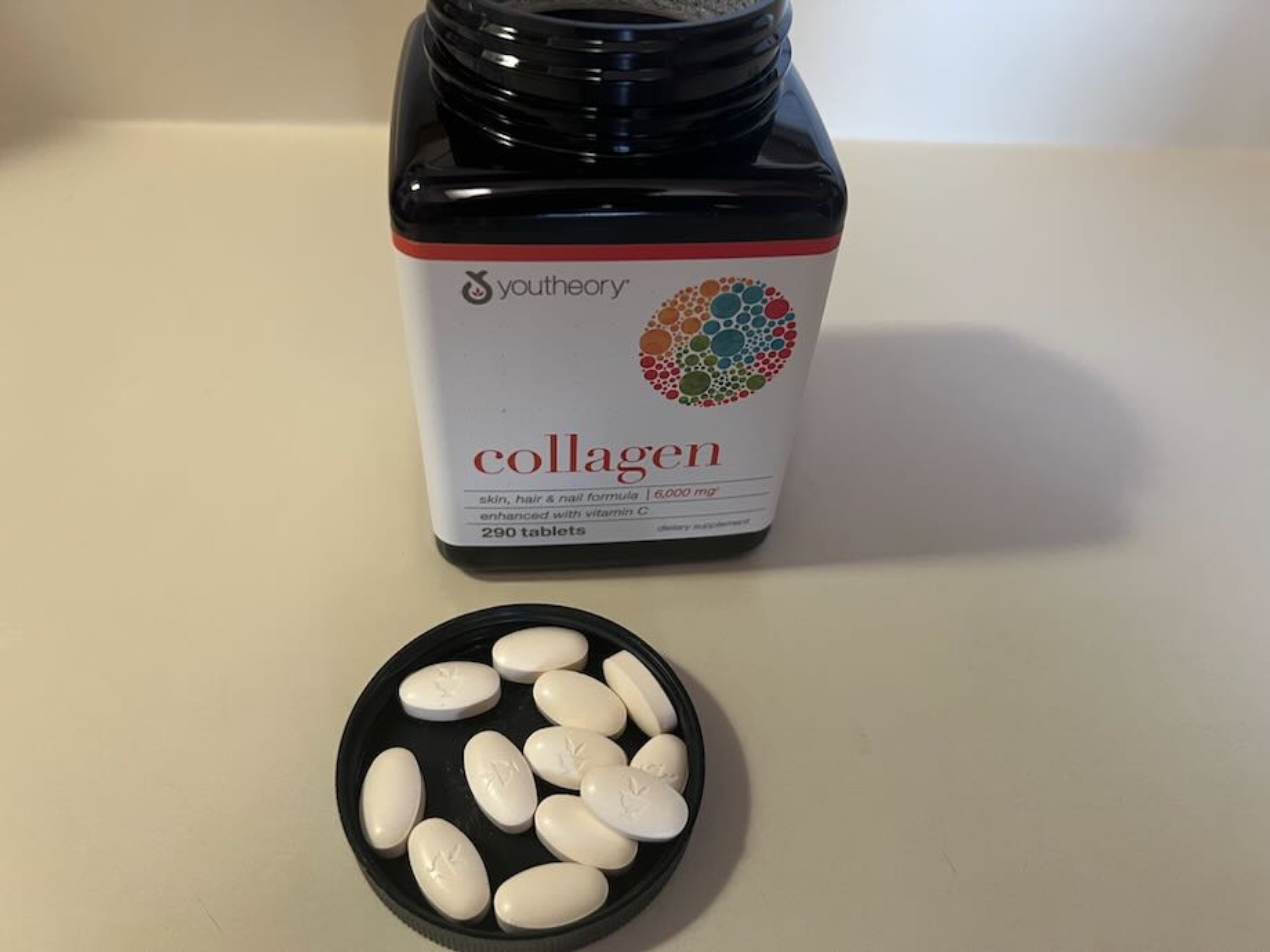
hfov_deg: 67.3
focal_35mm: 26
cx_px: 635
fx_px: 954
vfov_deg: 53.1
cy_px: 476
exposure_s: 1/60
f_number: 1.5
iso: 200
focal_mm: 5.7
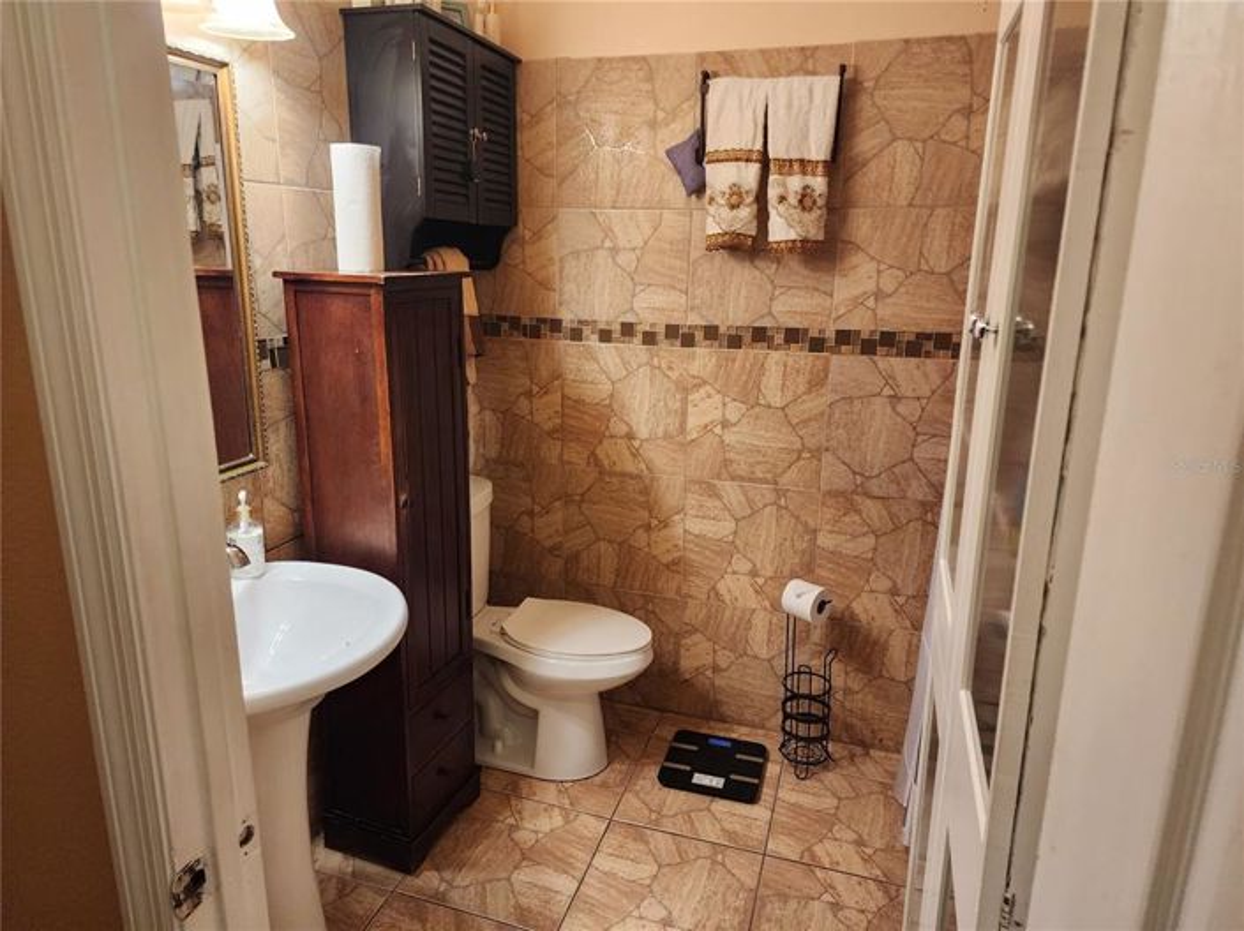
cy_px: 466
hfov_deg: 74.0
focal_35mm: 23
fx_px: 826
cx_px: 622
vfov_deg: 58.8
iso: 500
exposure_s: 1/120
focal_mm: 6.4
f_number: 1.8
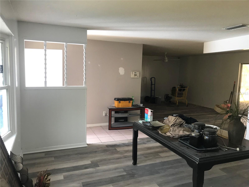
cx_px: 124
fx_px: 201
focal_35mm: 28
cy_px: 94
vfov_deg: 49.7
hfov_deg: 63.4
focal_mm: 3.99
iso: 32
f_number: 1.8
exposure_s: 1/24
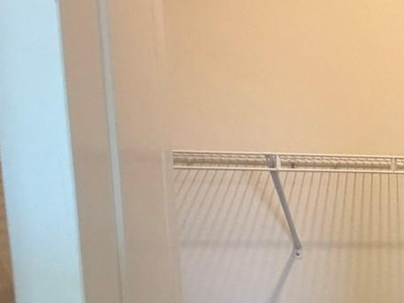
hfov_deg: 31.0
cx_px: 516
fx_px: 572
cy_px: 279
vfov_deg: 28.4
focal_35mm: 49
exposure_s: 1/120
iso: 320
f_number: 2.2
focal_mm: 2.22
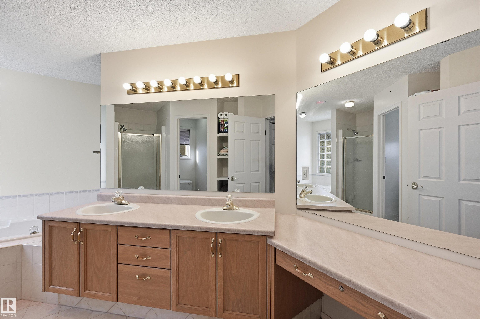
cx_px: 240
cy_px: 160
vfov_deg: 81.1
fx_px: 187
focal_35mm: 14
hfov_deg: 104.3
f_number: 8
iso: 100
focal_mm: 14
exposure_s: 1/200
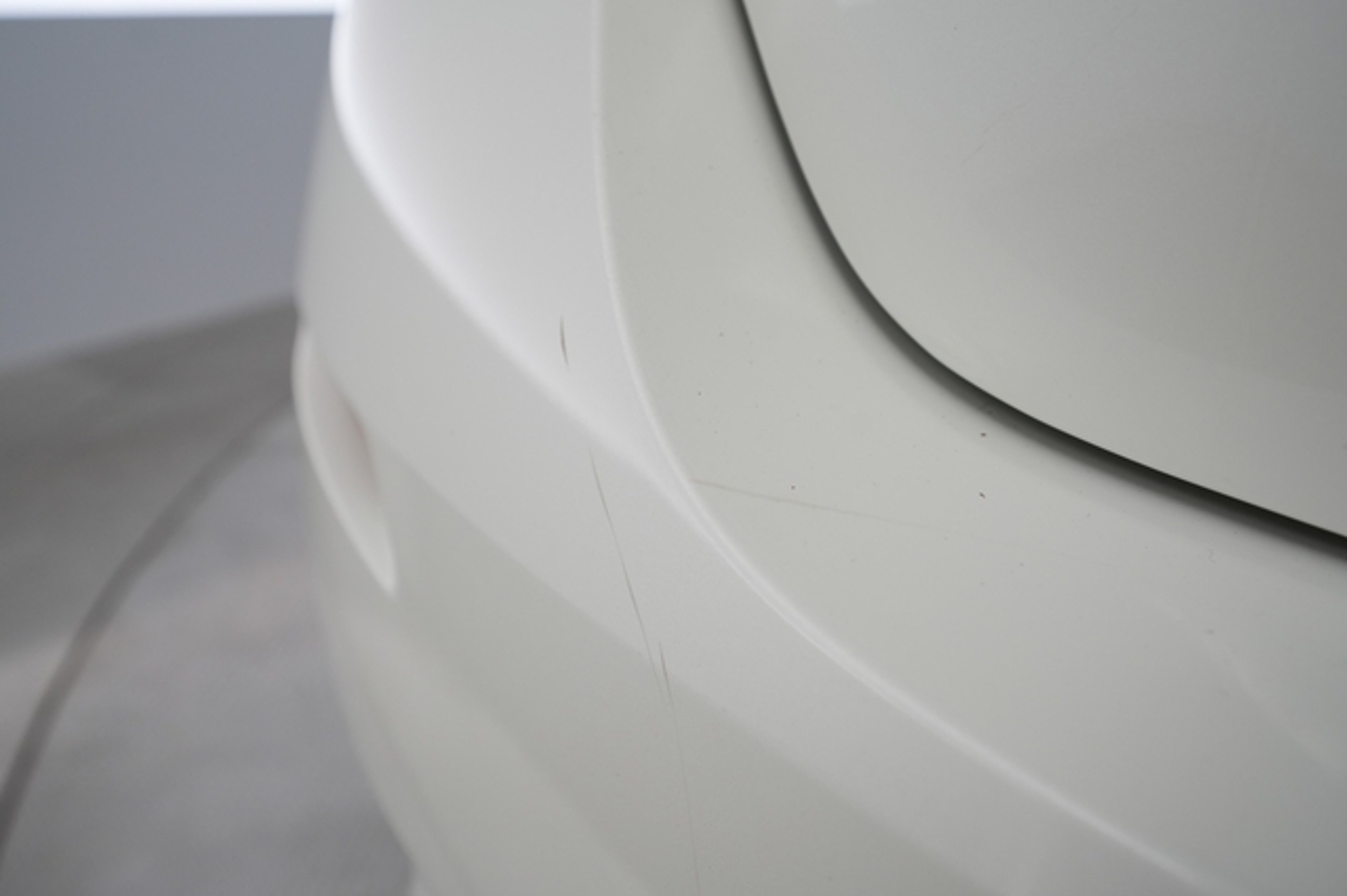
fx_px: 1047
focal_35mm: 28
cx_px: 674
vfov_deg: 46.4
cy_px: 448
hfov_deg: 65.5
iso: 1000
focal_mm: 28
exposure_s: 1/100
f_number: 5
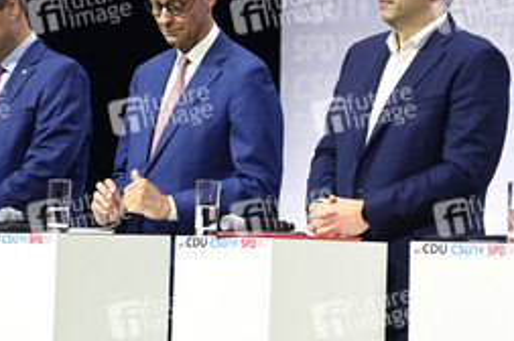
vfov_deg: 5.5
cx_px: 310
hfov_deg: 8.2
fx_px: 3565
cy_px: 61
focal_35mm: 250
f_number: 4
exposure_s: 1/400
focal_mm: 140
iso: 2500
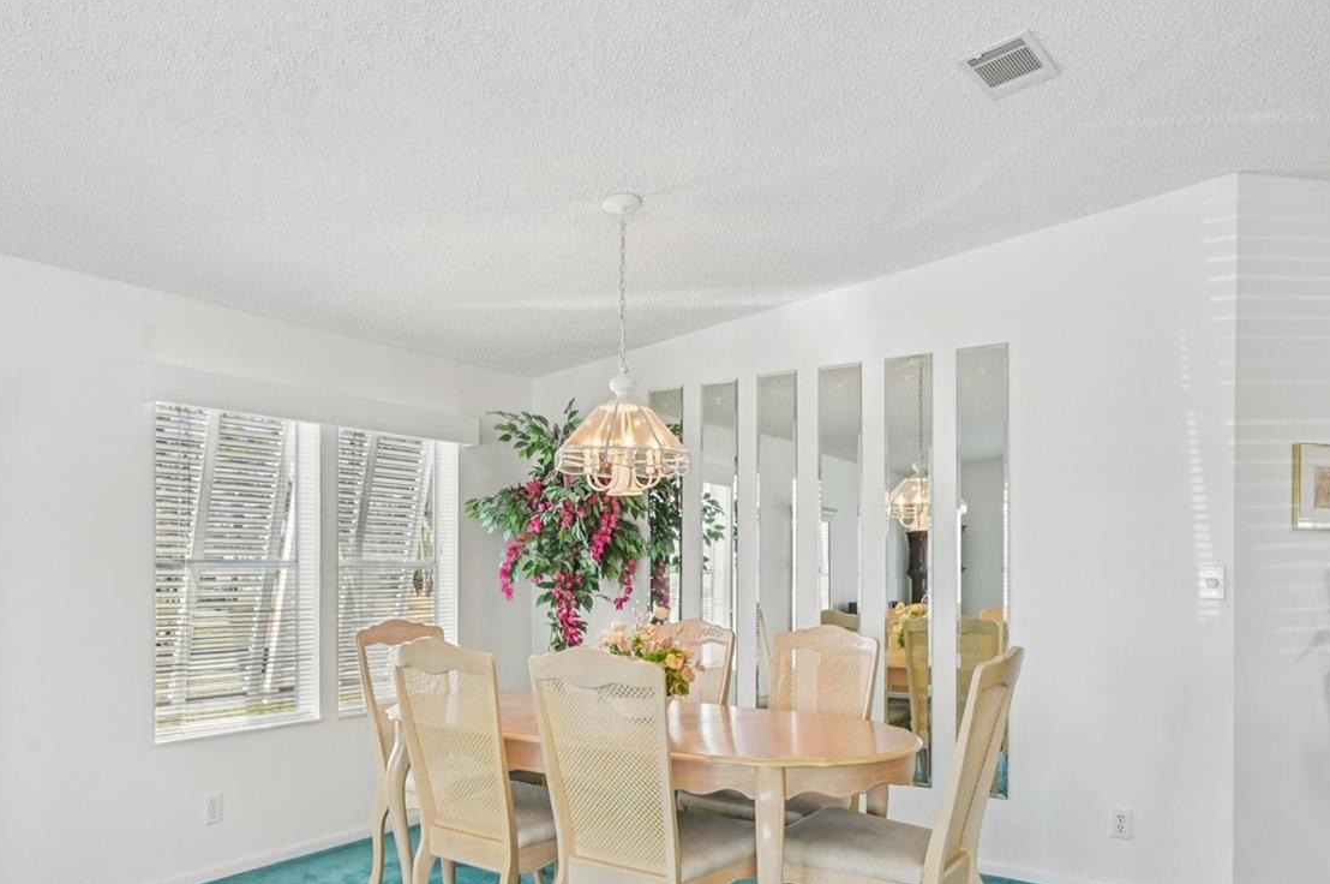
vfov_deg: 47.7
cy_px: 564
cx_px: 579
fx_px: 986
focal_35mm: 27
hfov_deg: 67.7
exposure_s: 1/125
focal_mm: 18.5
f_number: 8
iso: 400
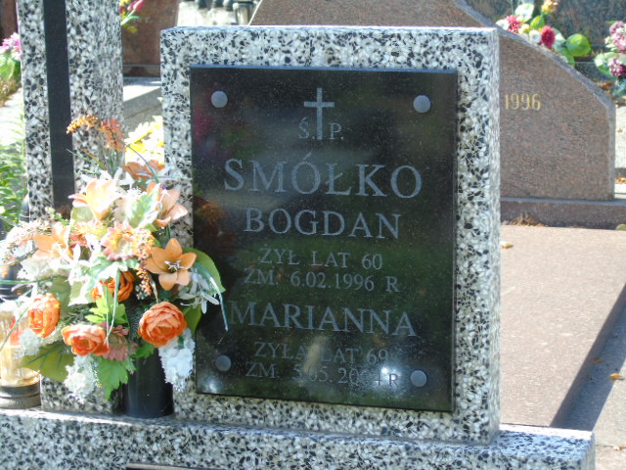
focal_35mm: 94
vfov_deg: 15.7
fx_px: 1700
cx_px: 313
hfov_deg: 20.9
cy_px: 235
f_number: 4.3
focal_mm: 17
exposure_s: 1/100
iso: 80
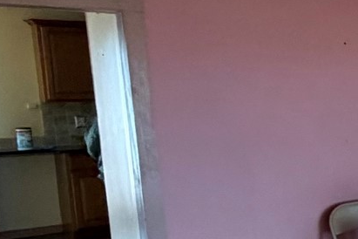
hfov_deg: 19.0
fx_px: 676
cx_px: 706
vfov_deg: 20.0
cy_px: 155
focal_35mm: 68
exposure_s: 1/66
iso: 320
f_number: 2.2
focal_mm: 2.22
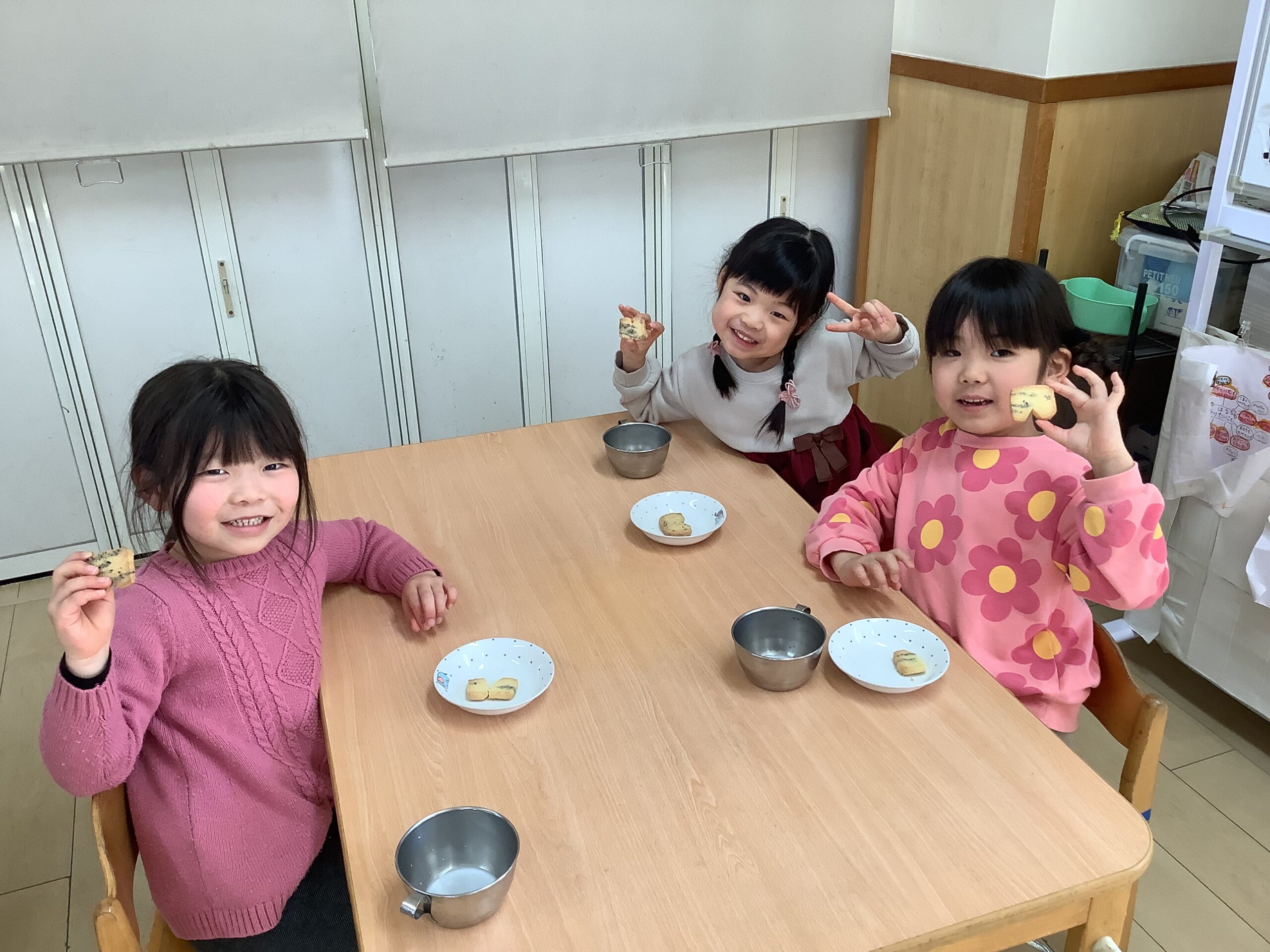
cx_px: 635
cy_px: 476
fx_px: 1137
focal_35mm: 31
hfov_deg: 58.4
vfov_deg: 45.4
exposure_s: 1/50
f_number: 2.4
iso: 80
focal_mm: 3.3
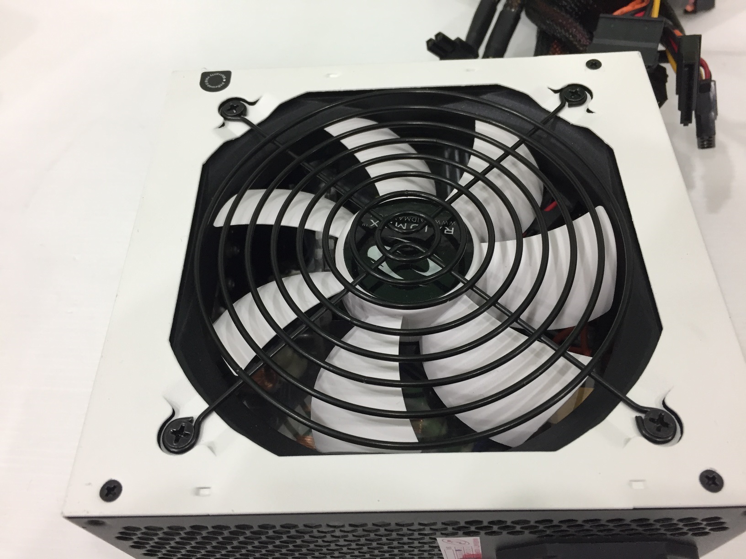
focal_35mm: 29
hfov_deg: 61.7
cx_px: 373
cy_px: 280
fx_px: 625
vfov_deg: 48.2
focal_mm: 4.15
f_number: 2.2
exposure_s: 1/30
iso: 100
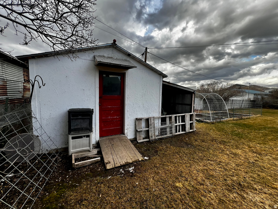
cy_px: 104
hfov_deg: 106.2
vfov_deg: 89.9
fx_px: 104
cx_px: 139
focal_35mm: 13
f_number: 1.8
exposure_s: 1/215
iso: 32
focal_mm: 1.57
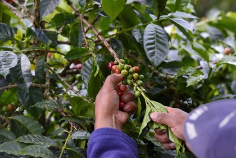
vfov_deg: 6.9
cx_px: 118
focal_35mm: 200
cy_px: 79
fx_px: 1311
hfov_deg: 10.3
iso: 400
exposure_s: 1/160
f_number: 5
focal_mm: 200
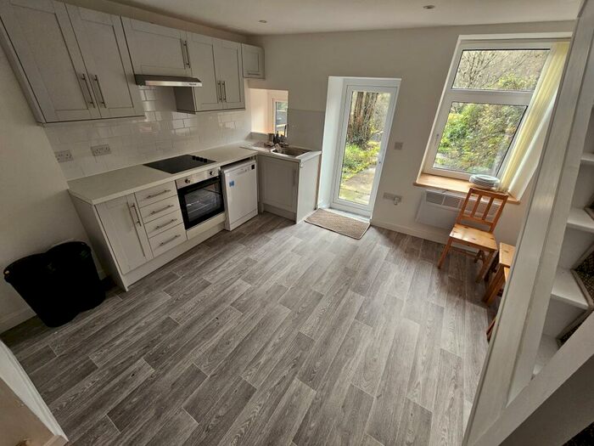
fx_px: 223
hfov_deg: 106.2
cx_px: 297
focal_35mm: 13
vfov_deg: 89.9
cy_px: 223
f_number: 2.2
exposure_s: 1/100
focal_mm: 2.2
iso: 200
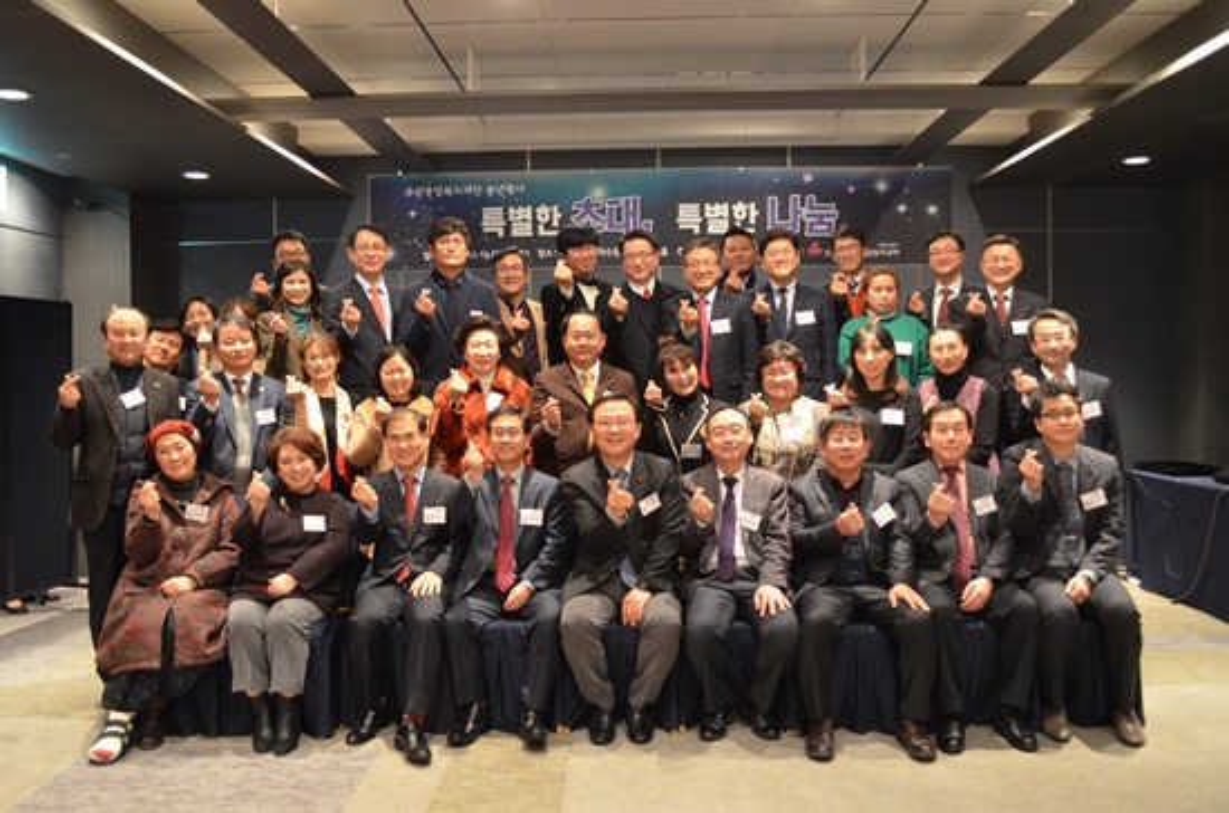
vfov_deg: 43.4
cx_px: 614
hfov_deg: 62.0
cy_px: 406
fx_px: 1022
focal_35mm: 30
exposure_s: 1/15
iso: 1600
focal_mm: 20
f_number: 3.8
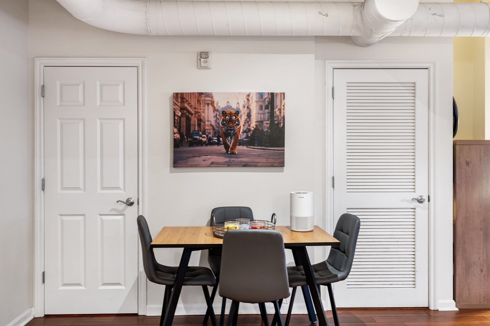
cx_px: 245
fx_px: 463
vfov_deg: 38.9
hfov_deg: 55.8
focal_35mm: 34
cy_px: 163
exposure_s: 3.2
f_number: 8
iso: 320
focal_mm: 34
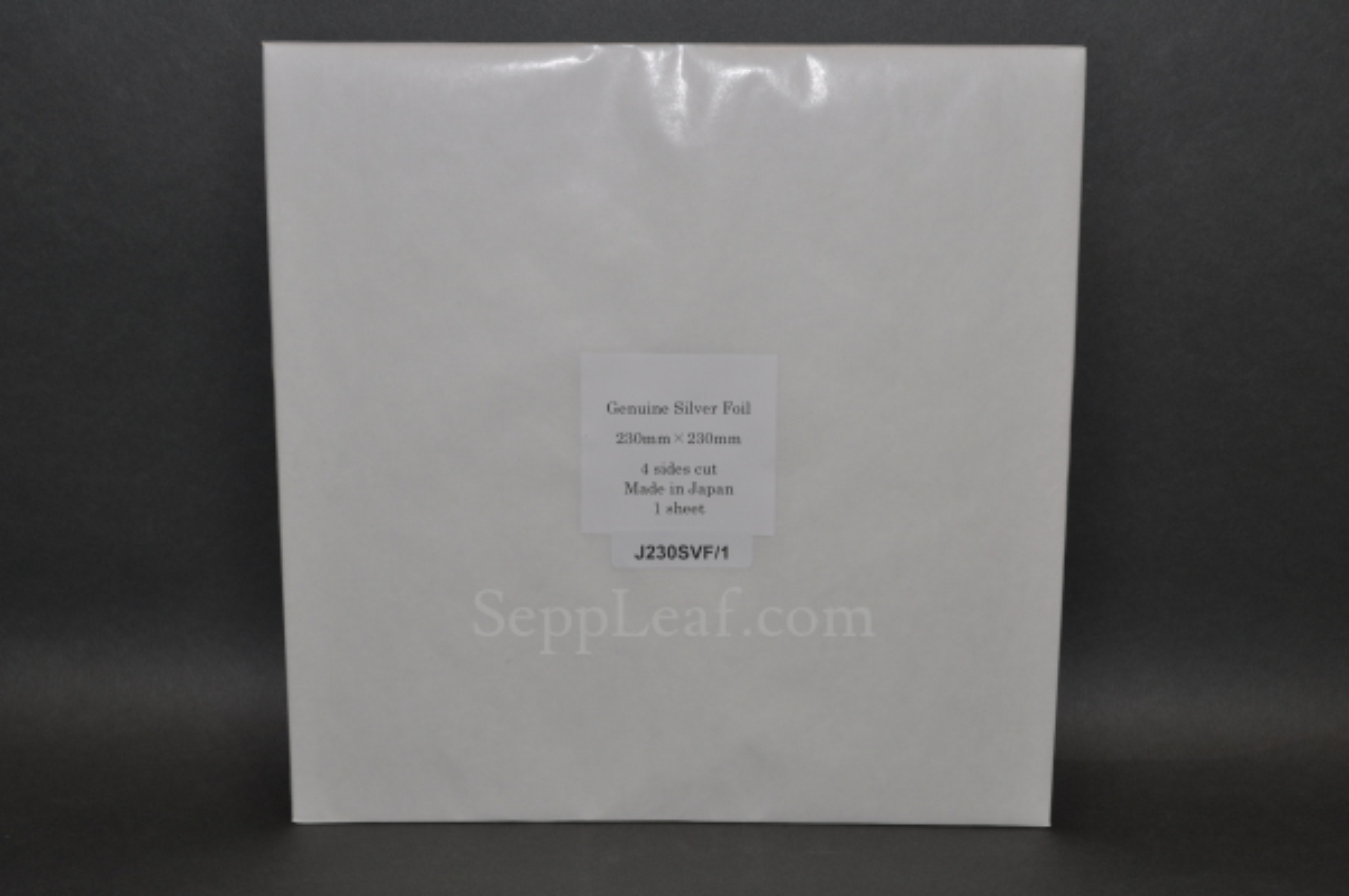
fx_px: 1797
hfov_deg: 41.2
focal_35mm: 48
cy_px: 448
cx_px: 674
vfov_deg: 28.0
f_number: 9
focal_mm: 32
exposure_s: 1/125
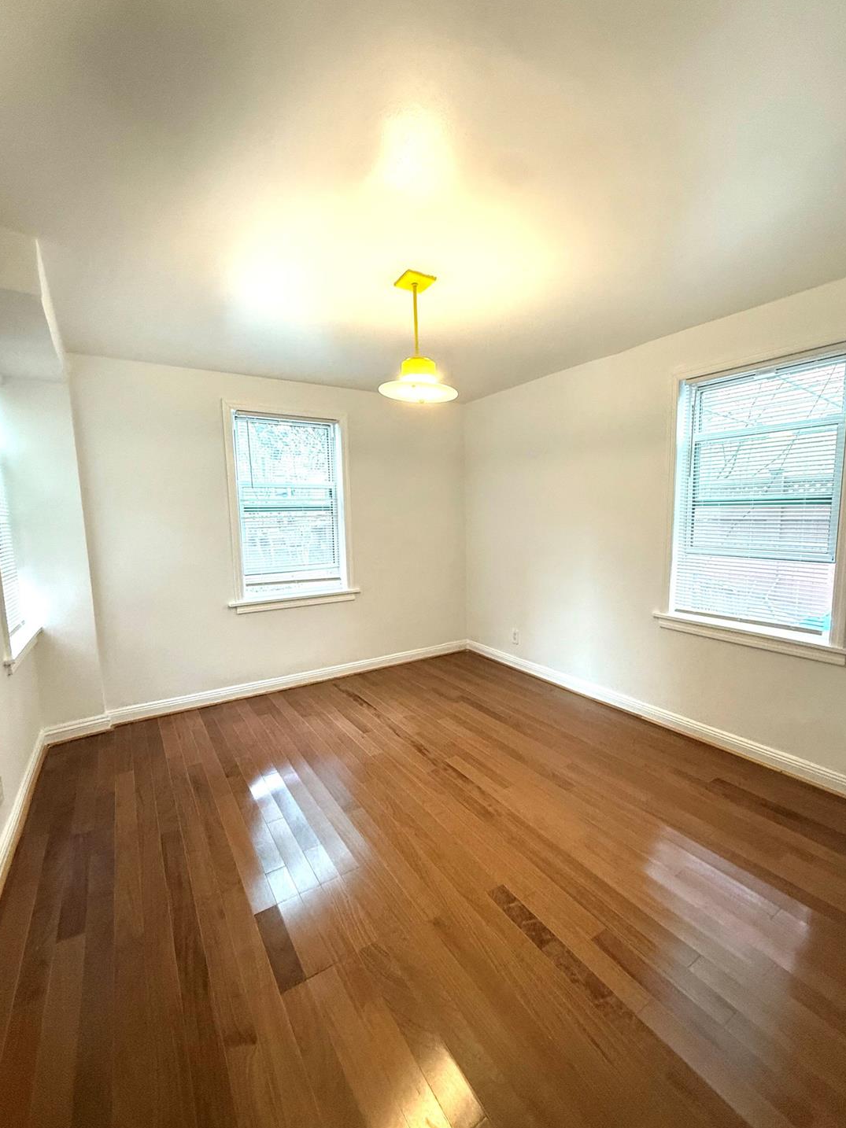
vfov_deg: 98.2
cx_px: 447
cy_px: 573
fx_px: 489
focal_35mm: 15
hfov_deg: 81.7
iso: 250
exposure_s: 1/60
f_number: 2.2
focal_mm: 2.22
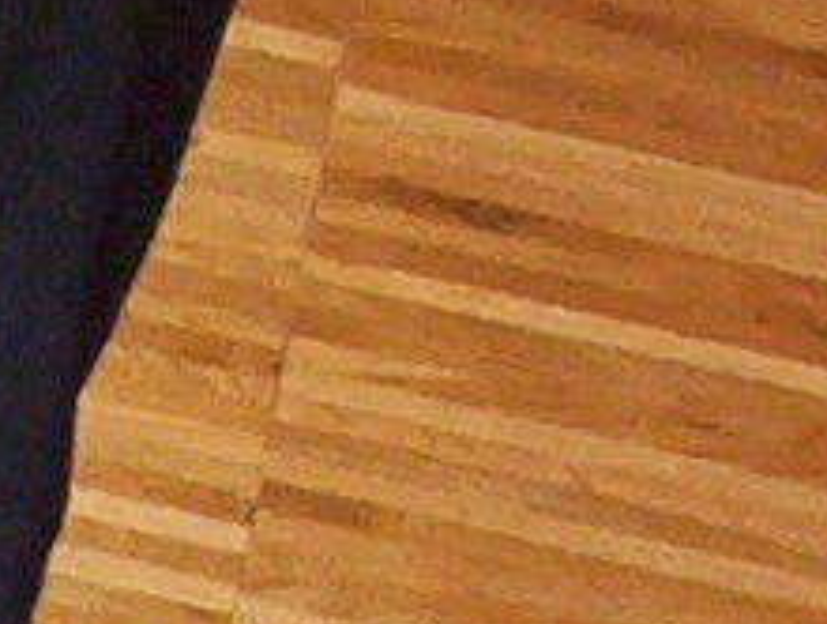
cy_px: 977
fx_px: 7638
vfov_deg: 4.6
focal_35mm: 319
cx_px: -1605
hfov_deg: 5.8
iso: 140
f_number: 2.73
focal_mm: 5.77
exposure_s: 1/60
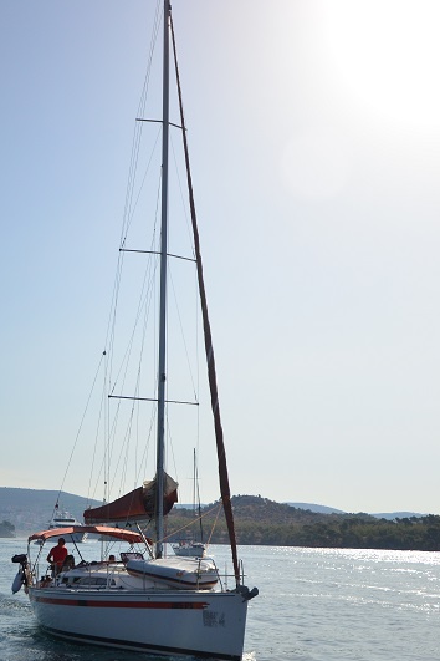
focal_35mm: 51
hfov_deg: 26.3
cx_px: 147
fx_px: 935
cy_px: 357
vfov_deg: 38.9
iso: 400
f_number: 4
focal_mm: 24
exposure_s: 1/8000
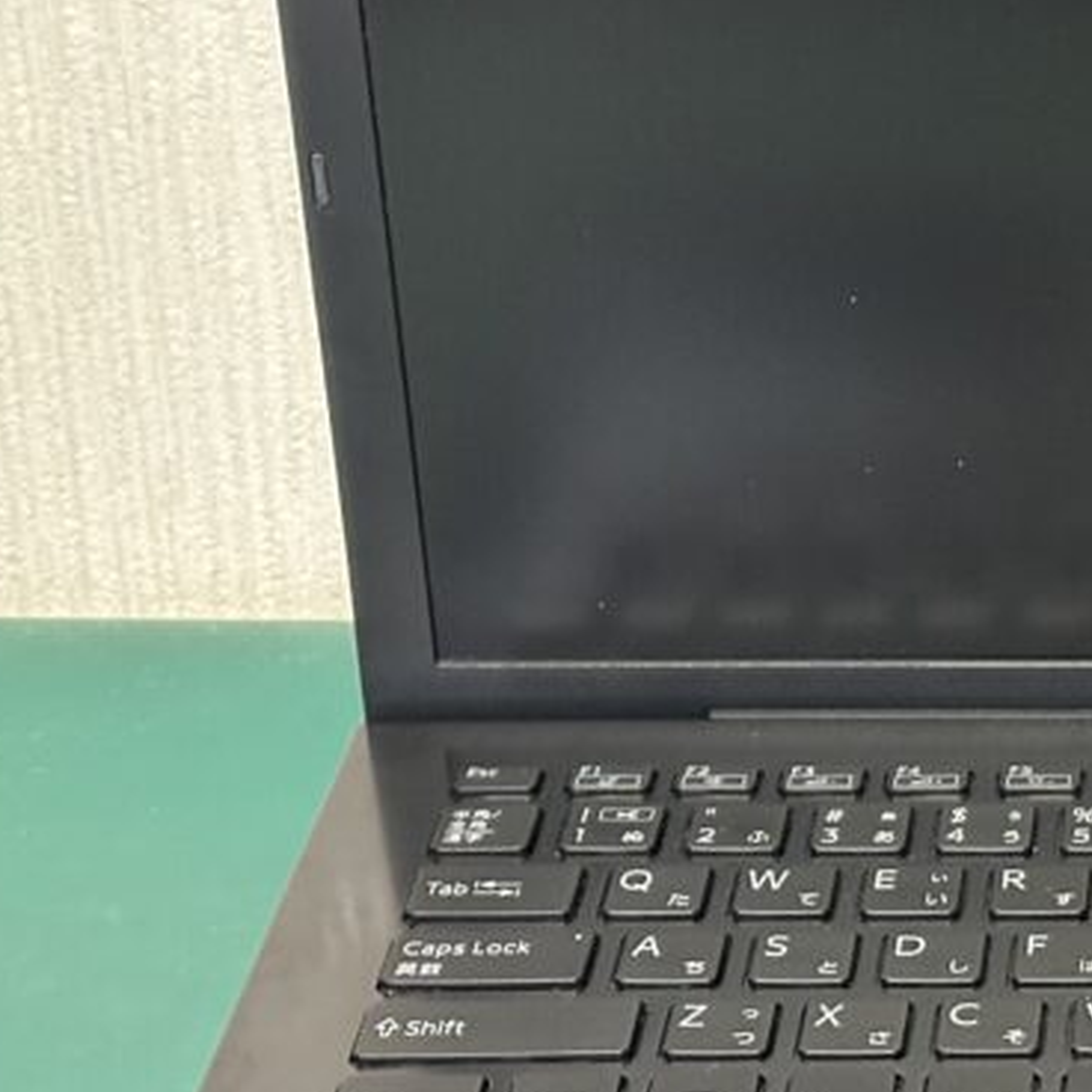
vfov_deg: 14.8
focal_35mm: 118
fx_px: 4211
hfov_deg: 14.3
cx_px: 1332
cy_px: 546
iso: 640
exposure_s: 1/25
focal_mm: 6.86
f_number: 1.78
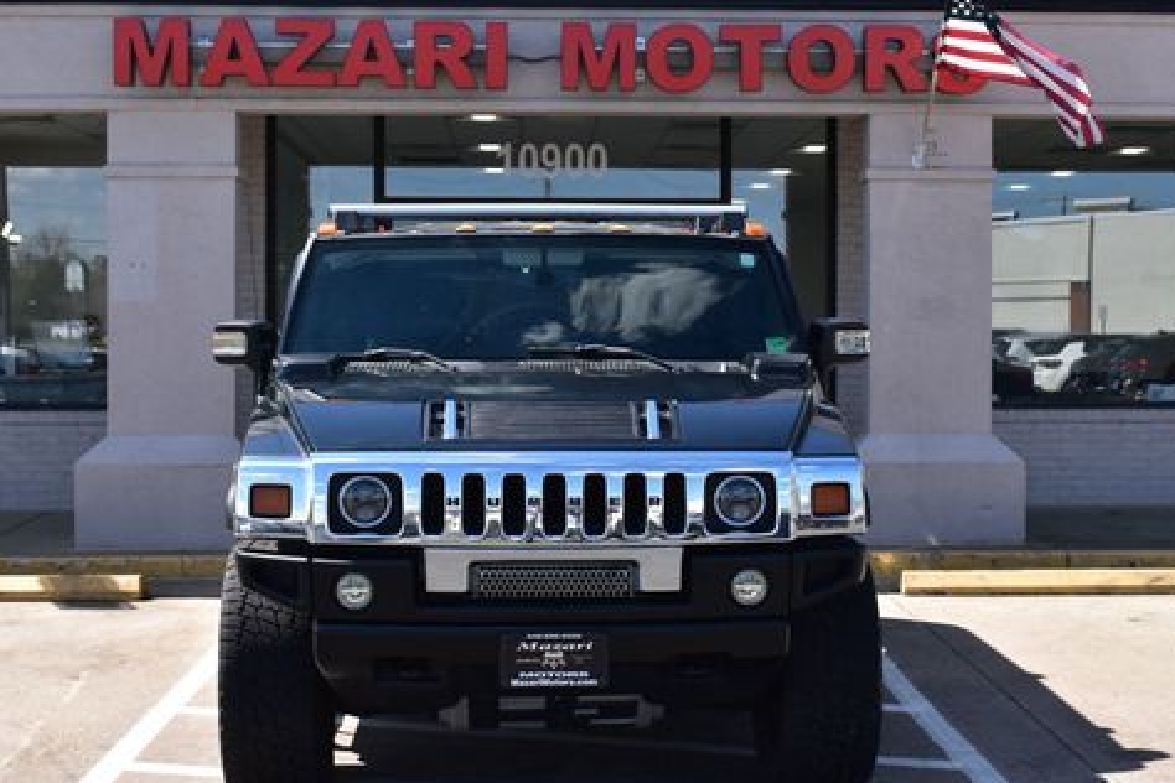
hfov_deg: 34.1
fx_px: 1915
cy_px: 367
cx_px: 635
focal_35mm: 59
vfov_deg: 23.1
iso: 400
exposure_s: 1/400
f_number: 11
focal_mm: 29
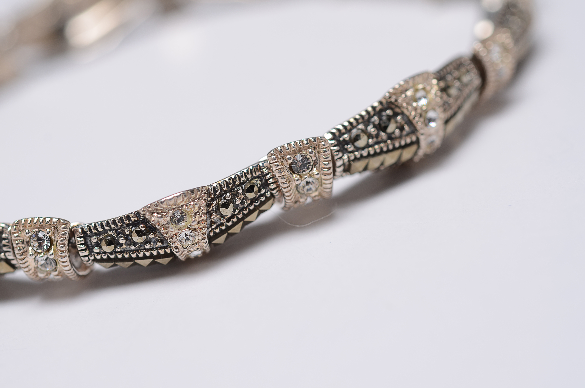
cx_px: 292
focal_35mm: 90
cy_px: 194
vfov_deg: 15.1
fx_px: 1459
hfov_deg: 22.7
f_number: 8
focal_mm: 60
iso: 100
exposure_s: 1/80
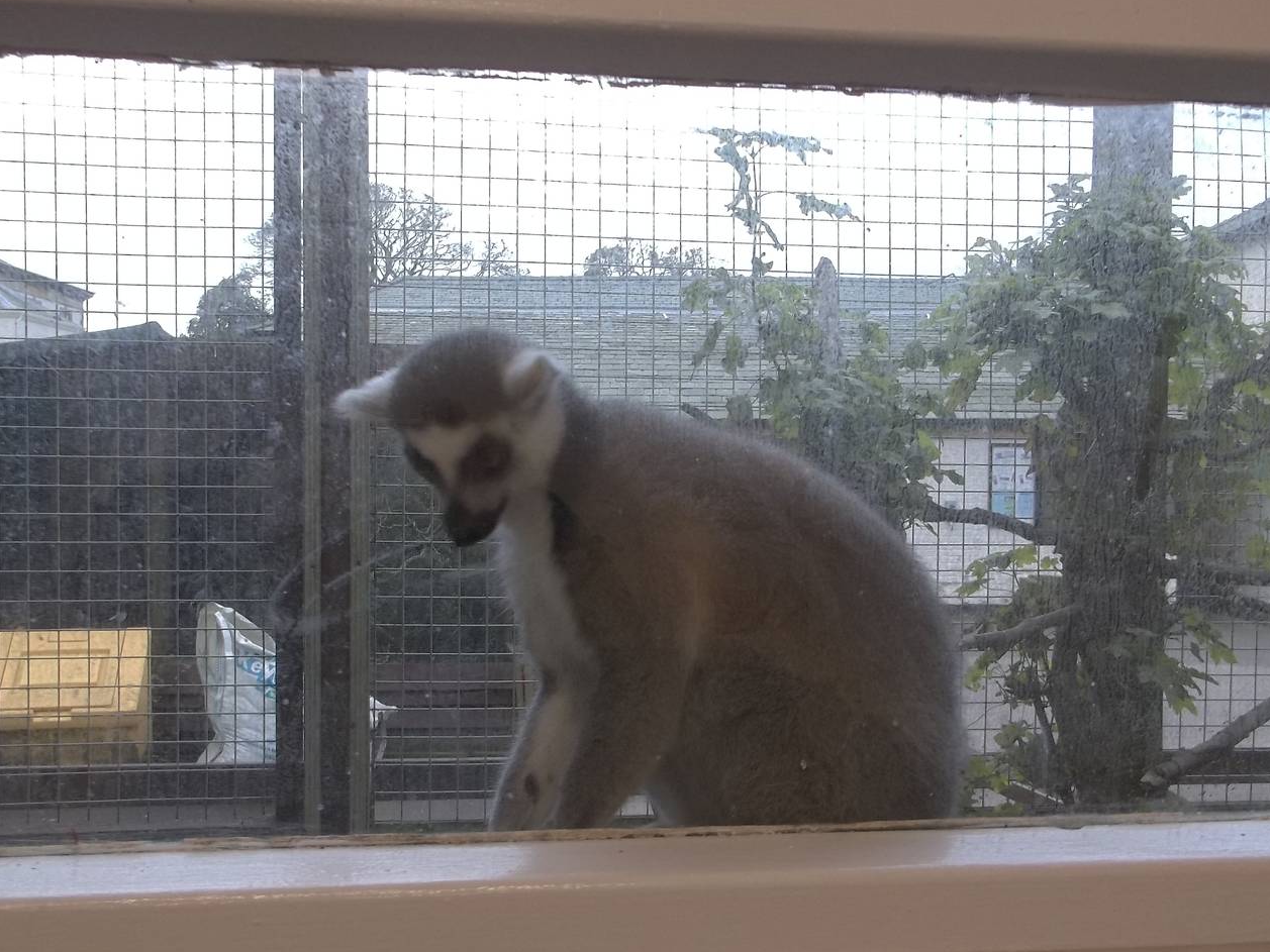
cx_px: 612
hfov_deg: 44.8
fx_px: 1541
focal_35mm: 42
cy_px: 550
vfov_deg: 34.3
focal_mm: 5.9
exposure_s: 1/50
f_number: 3.3
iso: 80
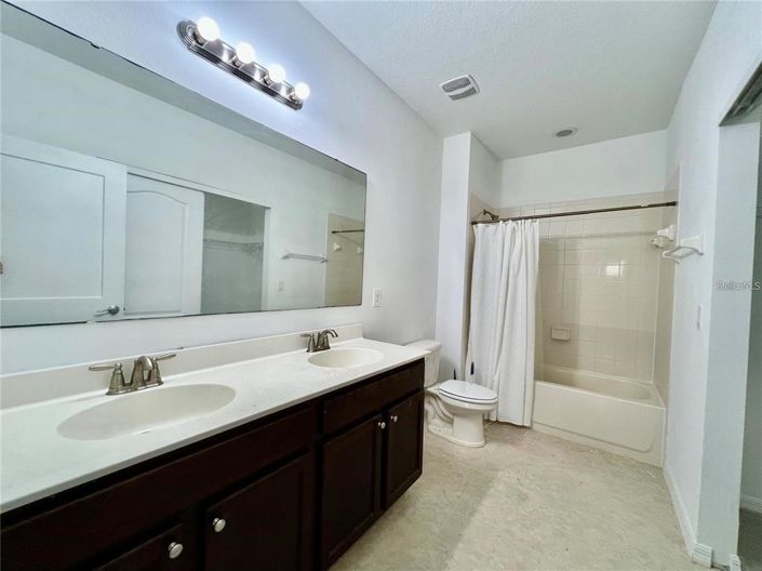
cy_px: 286
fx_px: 286
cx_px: 381
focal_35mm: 13
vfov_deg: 89.9
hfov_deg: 106.2
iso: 100
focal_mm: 1.57
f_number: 1.8
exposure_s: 1/120
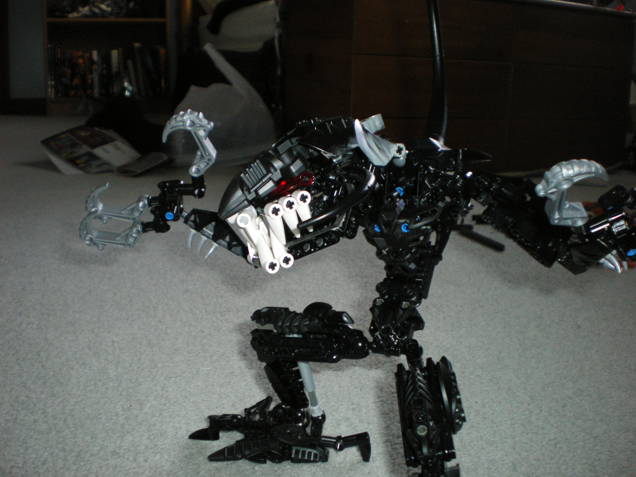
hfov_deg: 51.4
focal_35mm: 36
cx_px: 318
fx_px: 661
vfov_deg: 39.7
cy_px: 238
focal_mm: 6.3
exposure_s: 1/50
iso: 320
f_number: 3.1
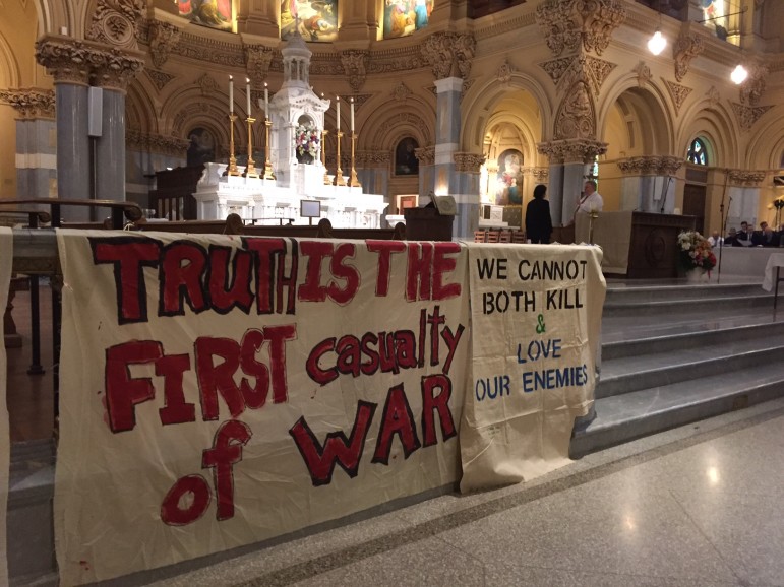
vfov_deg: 48.2
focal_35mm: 29
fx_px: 657
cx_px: 392
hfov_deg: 61.7
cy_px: 294
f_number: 2.2
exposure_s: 1/15
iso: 320
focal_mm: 4.15
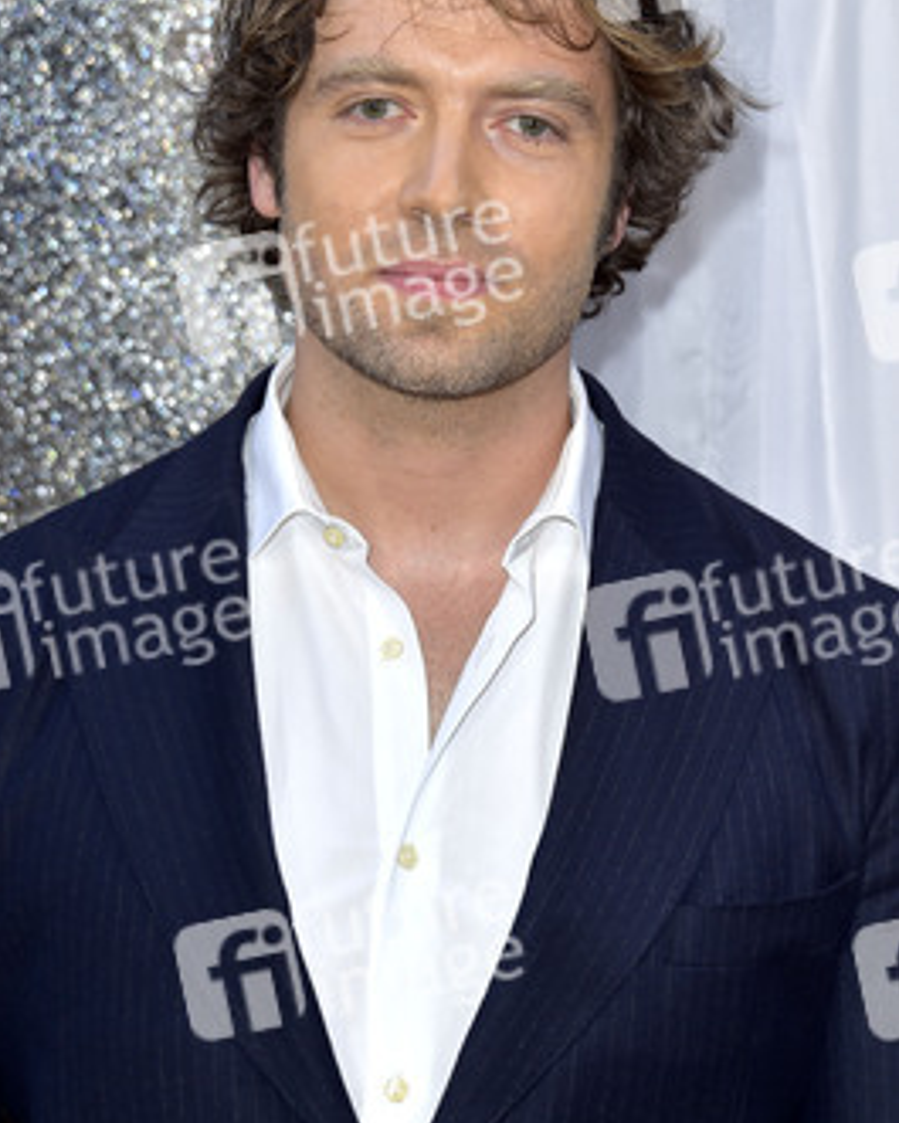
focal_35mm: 127
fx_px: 4222
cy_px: 451
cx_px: 450
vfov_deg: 15.1
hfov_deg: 12.2
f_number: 6.3
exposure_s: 1/250
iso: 400
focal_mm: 112
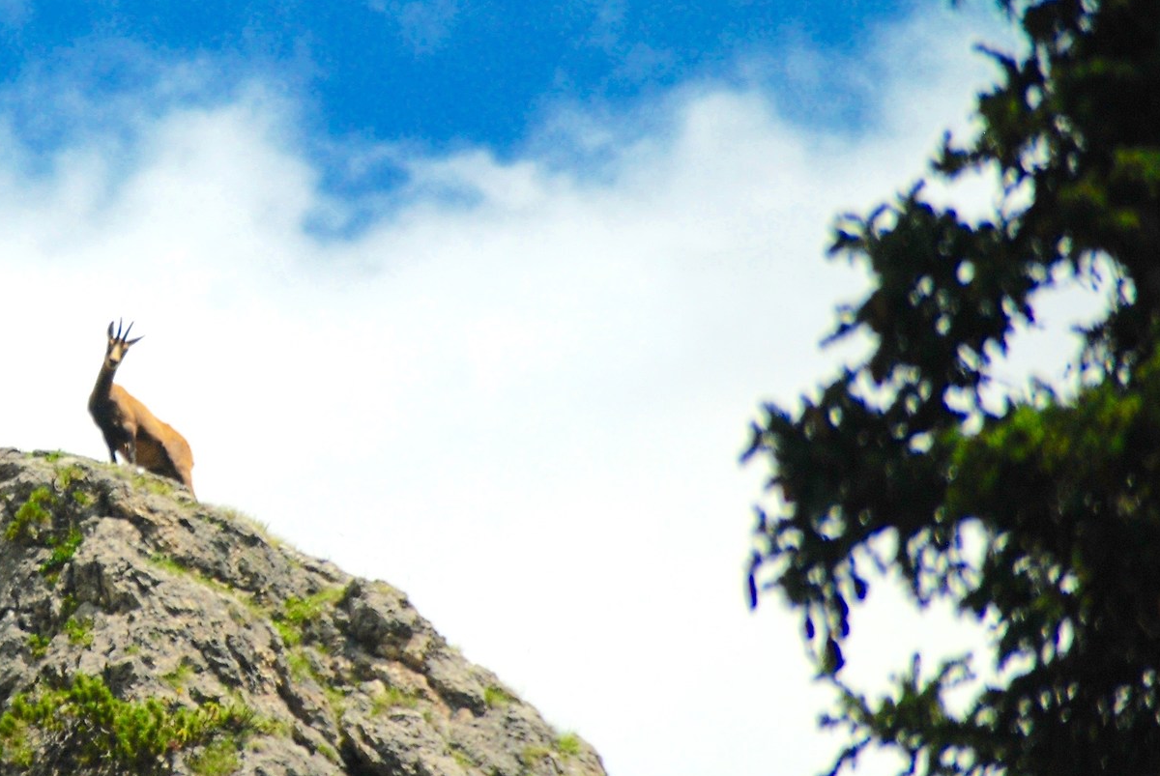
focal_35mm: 900
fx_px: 29031
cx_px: 98
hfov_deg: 2.3
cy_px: 374
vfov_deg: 1.5
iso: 200
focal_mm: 300
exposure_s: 1/1600
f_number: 6.3
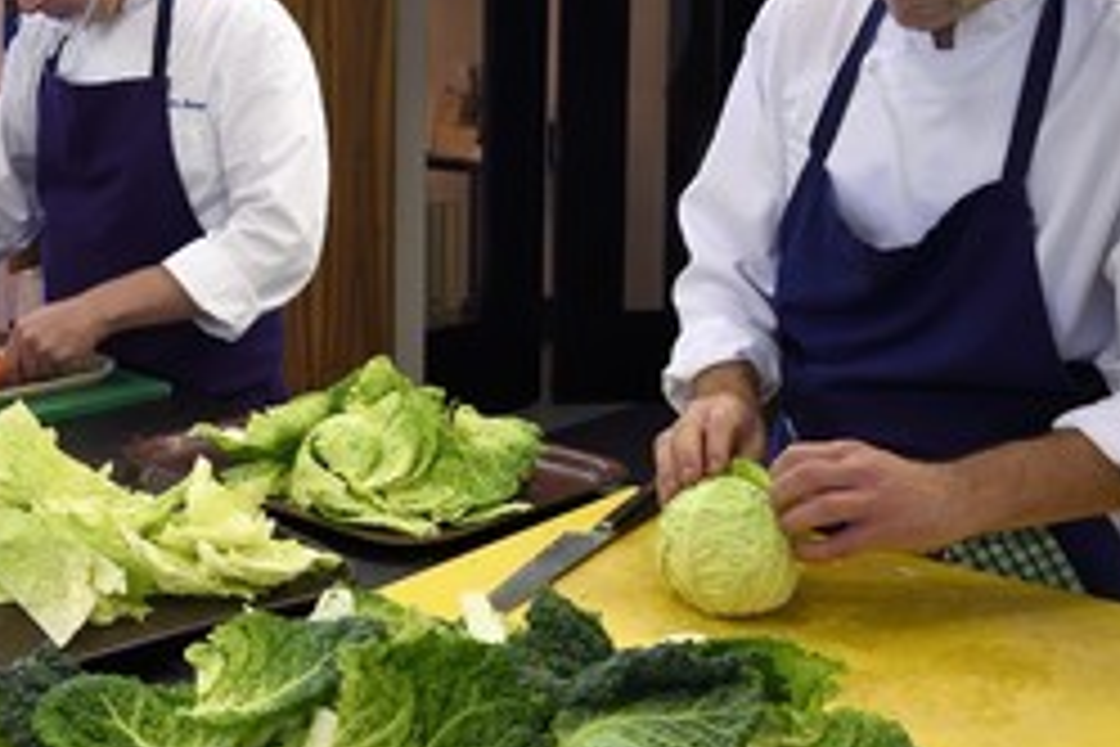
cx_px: 454
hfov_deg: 36.8
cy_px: 153
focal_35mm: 54
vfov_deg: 24.7
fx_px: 1680
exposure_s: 1/60
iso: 1600
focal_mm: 32
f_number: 9
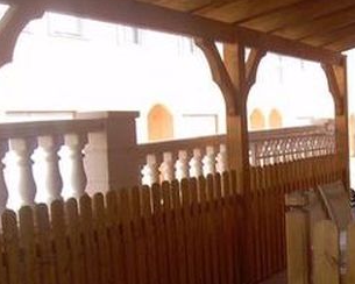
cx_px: 290
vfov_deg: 20.7
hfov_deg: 25.6
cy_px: 237
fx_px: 767
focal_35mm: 73
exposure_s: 1/250
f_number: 2.8
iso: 50
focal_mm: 6.3
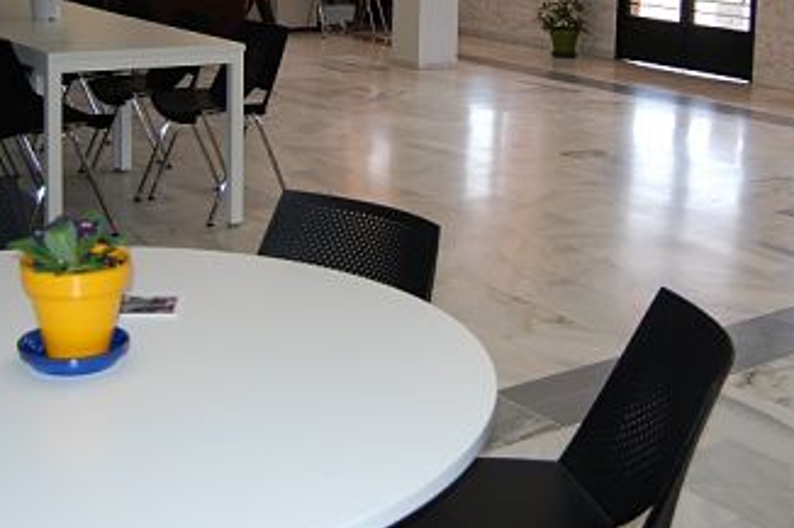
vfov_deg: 23.9
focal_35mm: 55
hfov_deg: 36.2
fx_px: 1212
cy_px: 46
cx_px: 469
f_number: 3.5
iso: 400
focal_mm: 18
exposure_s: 1/400
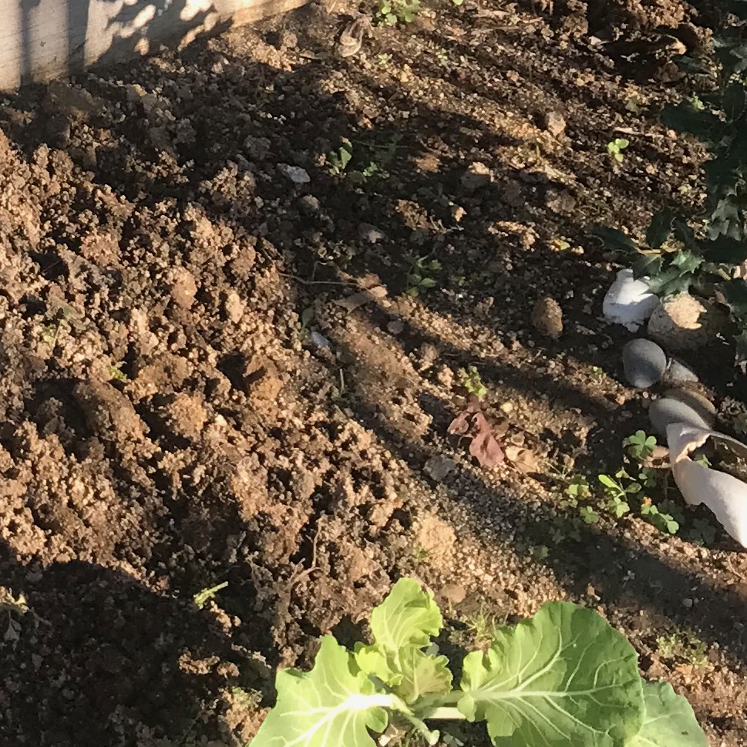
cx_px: -315
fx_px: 2515
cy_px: -382
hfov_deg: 15.8
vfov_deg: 15.5
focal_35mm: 103
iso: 20
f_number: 1.8
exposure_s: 1/1008
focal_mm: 3.99
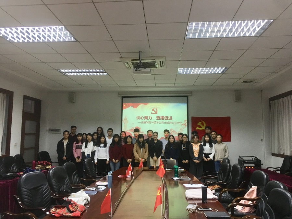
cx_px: 146
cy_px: 110
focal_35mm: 29
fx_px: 245
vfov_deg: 48.2
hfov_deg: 61.7
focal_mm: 4.15
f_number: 2.2
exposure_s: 1/17
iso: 50
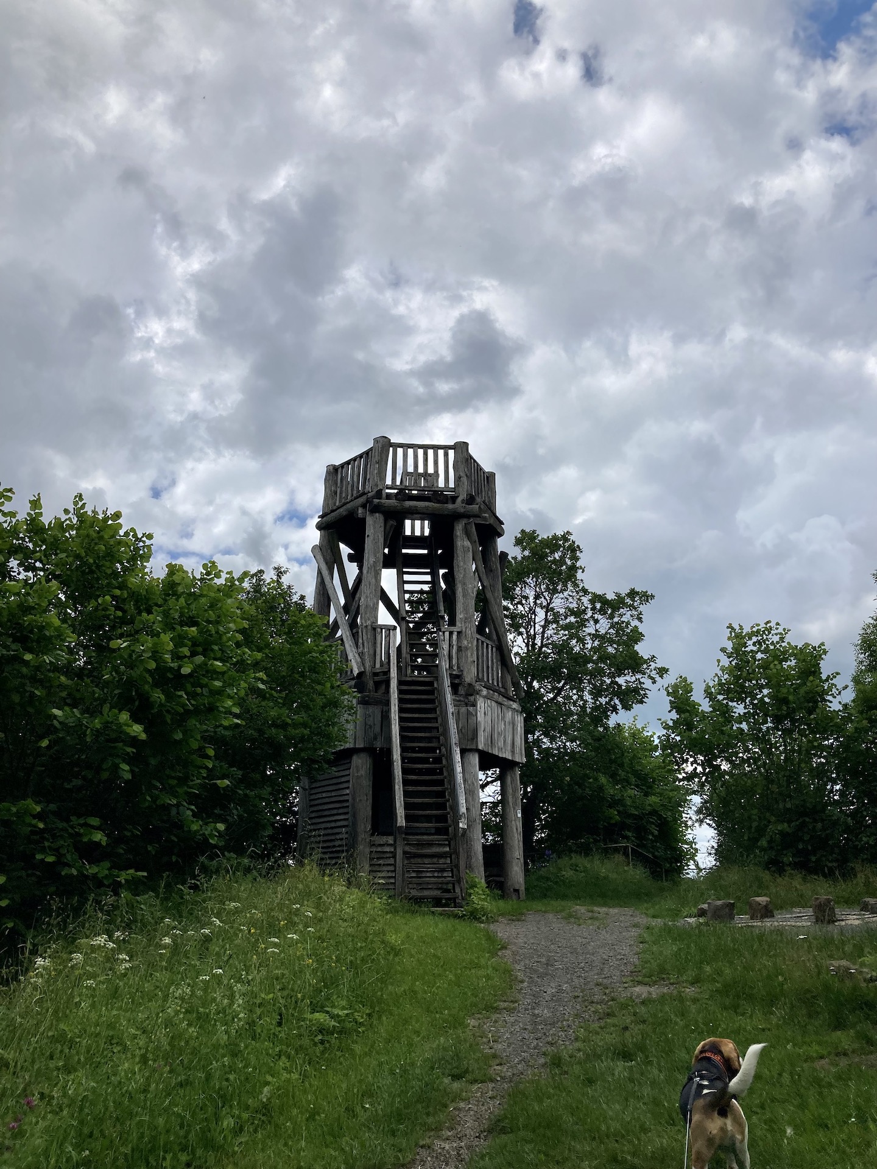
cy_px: 584
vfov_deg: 63.4
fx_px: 946
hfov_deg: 49.7
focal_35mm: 28
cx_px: 438
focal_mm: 3.99
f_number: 1.8
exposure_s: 1/3690
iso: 20
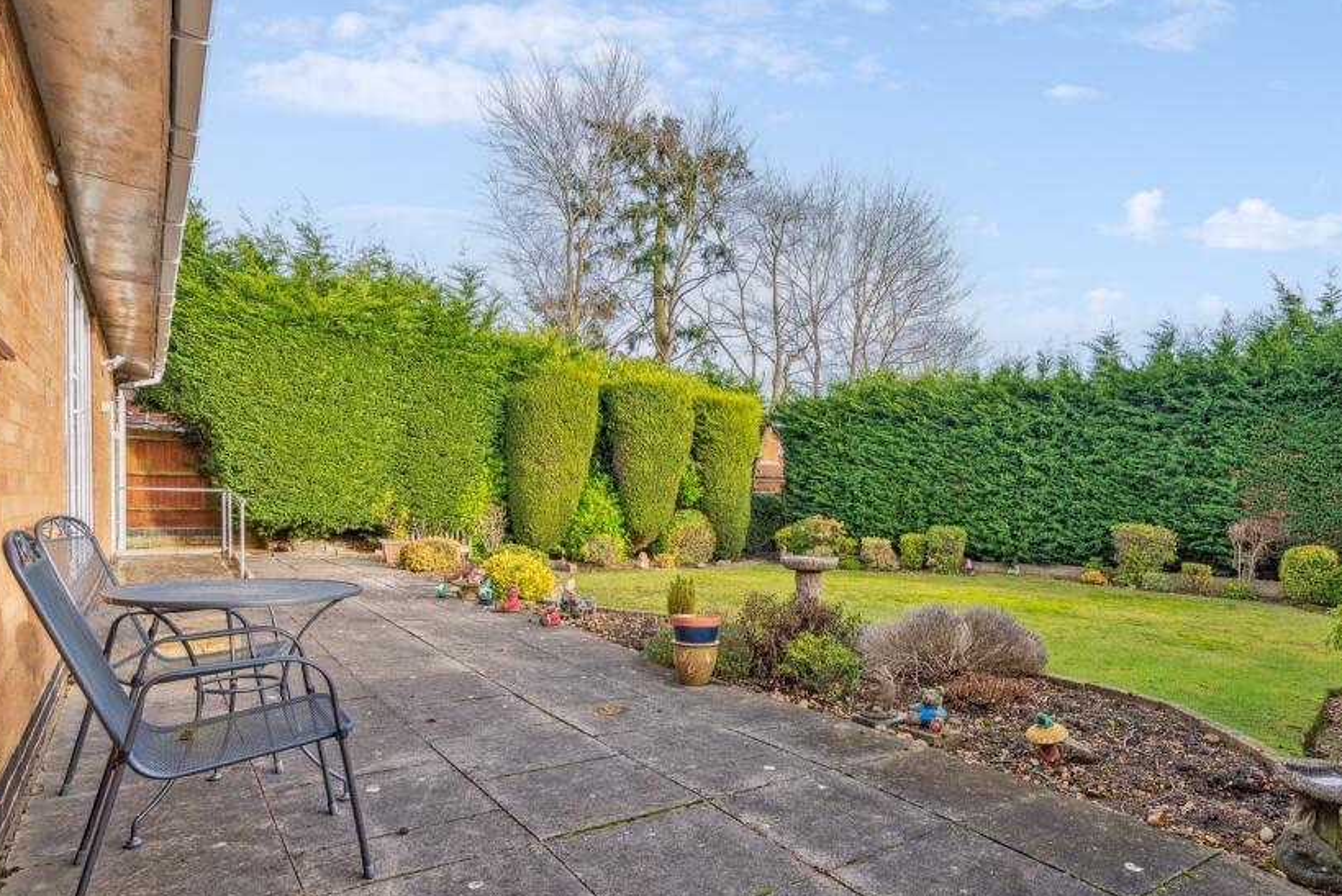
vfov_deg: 61.6
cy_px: 521
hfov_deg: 83.1
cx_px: 790
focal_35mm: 20
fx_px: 746
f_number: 10
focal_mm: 16
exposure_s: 1/100
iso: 640
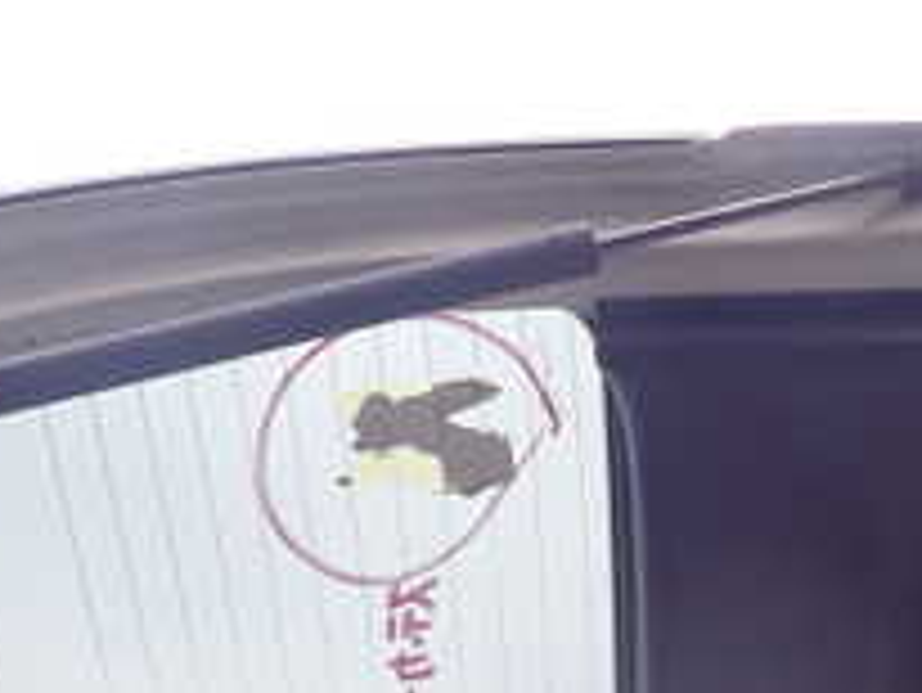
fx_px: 1945
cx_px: 702
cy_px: 612
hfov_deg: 26.3
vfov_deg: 19.8
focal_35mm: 73
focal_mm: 4.5
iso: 100
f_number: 2.8
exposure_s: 1/400
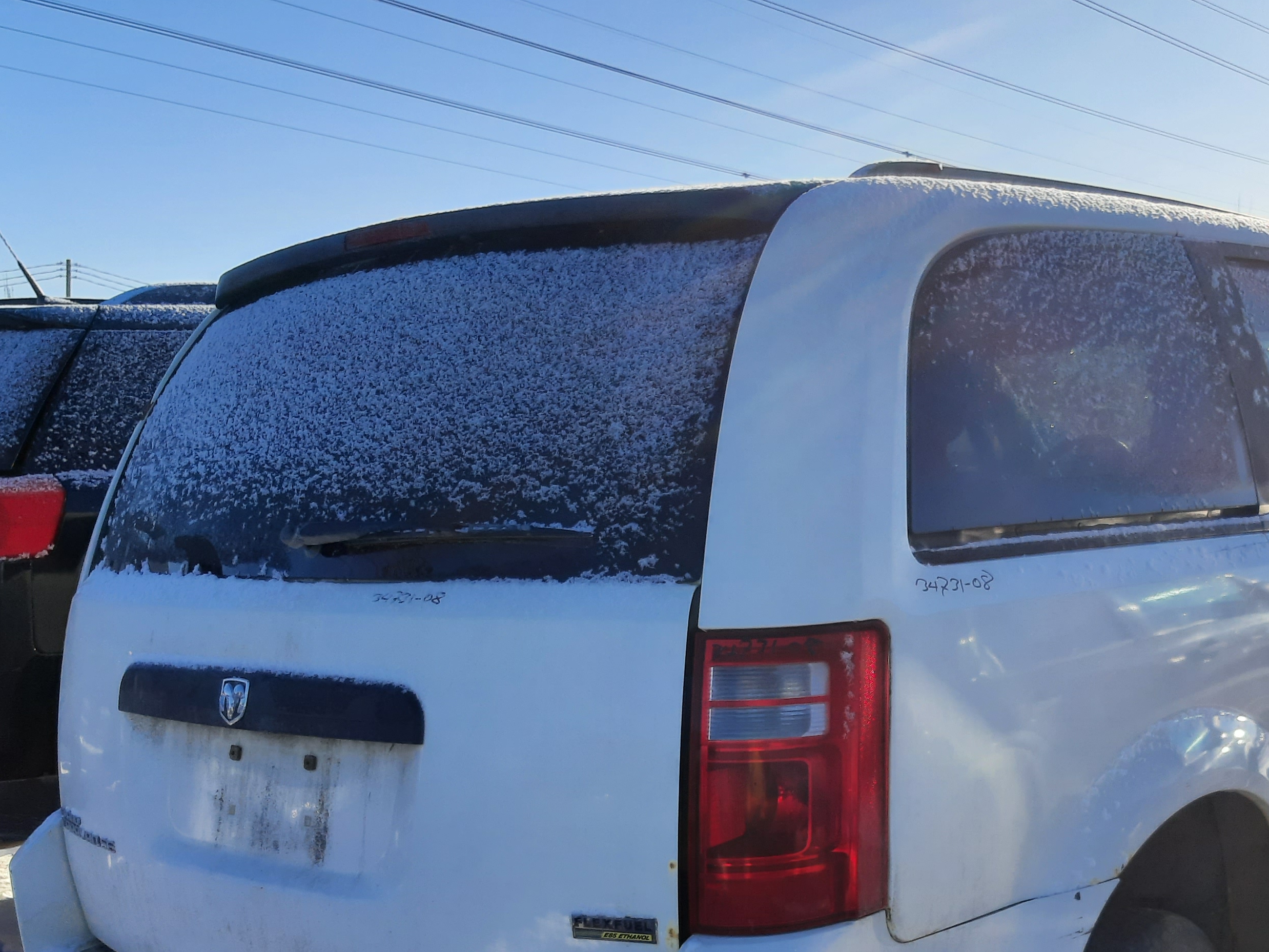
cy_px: 720
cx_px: 802
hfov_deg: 44.4
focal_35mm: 42
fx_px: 1540
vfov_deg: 33.6
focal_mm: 3.92
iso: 40
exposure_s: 1/1323
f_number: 1.7
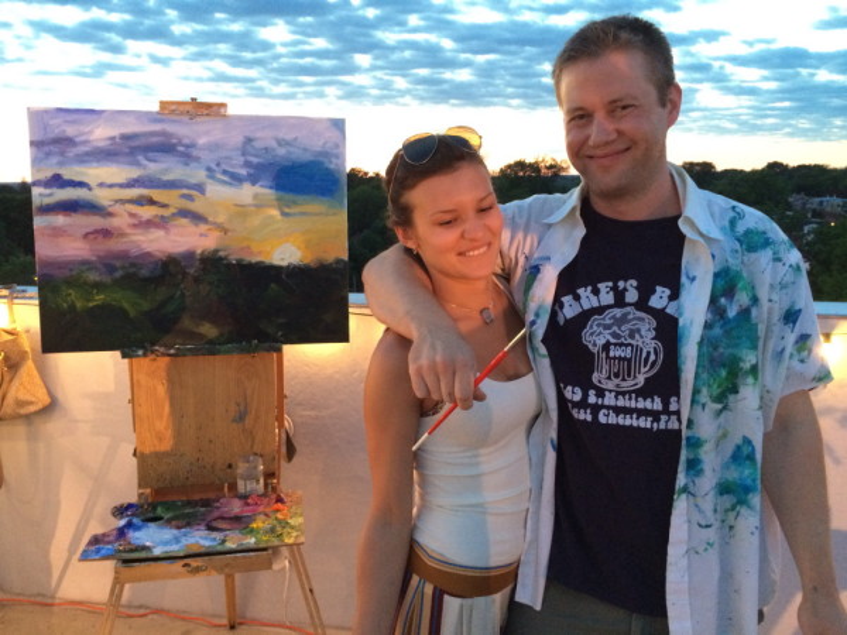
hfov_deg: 60.0
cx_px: 424
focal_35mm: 30
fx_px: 734
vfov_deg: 46.8
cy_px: 318
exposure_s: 1/30
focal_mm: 4.12
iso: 320
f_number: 2.2
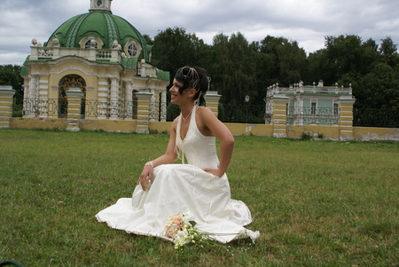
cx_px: 200
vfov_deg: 29.9
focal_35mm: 45
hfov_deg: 43.6
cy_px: 134
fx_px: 499
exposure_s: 1/500
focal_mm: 30
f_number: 5
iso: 200
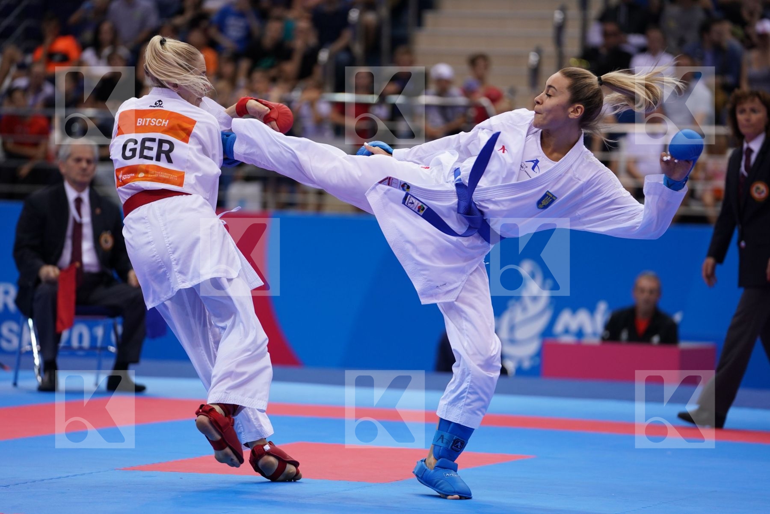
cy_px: 257
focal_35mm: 174
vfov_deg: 7.9
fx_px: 3721
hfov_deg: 11.8
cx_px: 385
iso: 1000
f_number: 2.8
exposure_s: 1/1000
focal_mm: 174
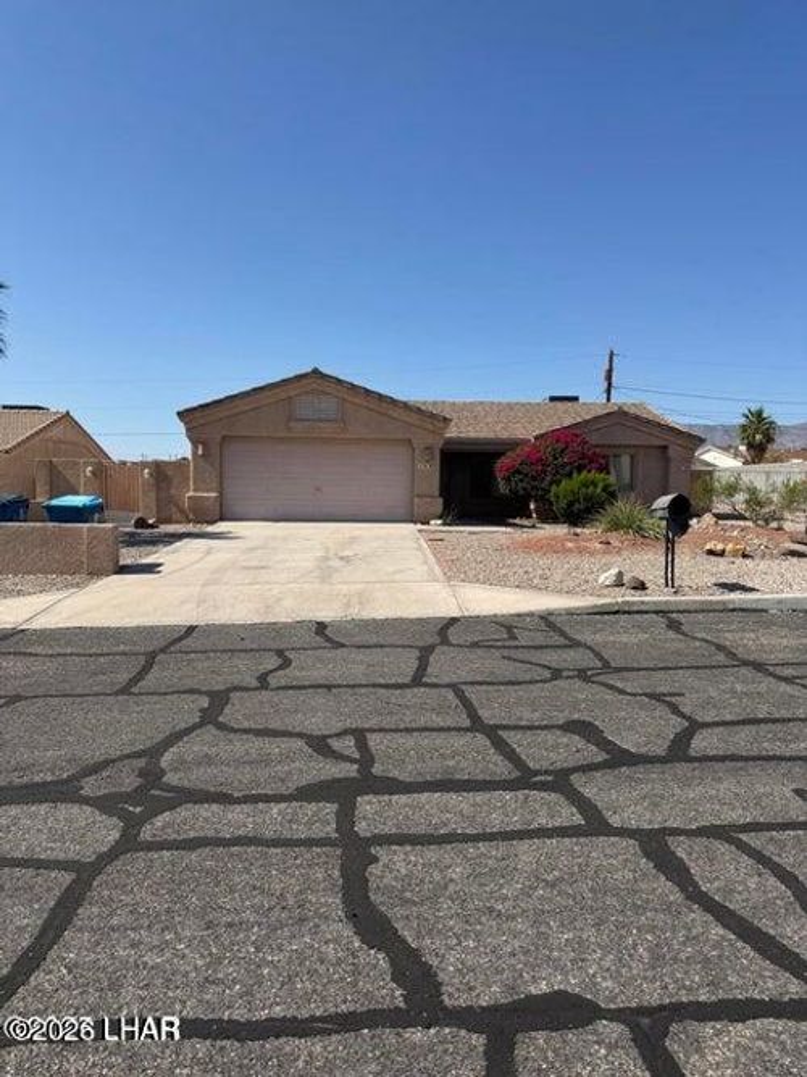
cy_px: 538
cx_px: 404
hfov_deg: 56.8
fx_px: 746
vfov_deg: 71.6
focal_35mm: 24
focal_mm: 6.76
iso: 80
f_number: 1.78
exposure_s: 1/6410
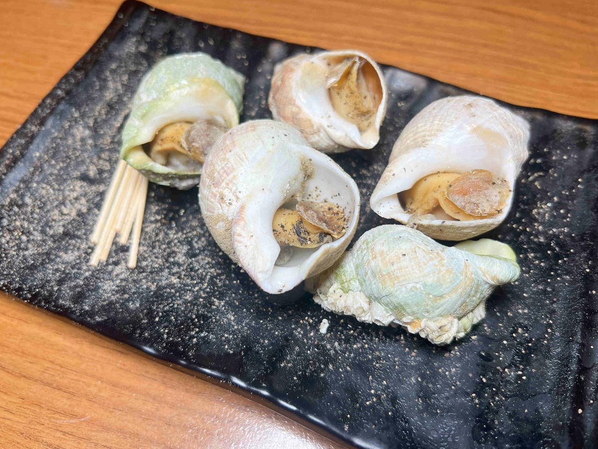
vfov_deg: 51.4
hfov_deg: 65.3
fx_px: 466
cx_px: 290
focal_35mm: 27
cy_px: 227
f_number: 1.5
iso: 50
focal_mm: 5.7
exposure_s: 1/120
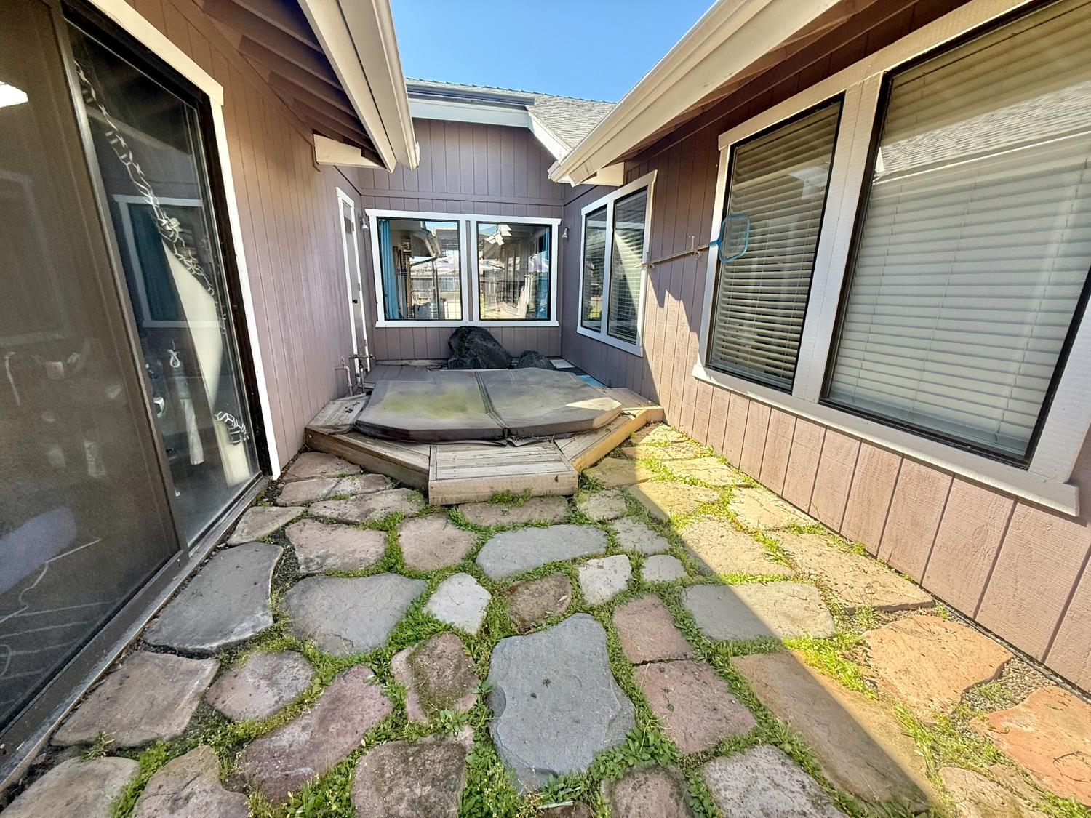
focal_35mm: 14
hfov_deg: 102.1
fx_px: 441
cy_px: 409
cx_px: 546
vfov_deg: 85.7
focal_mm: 2.22
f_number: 2.2
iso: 64
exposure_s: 1/486
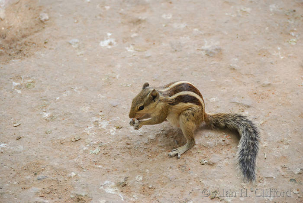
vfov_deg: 4.6
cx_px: 152
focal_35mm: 300
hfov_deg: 6.9
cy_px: 102
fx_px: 2527
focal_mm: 200
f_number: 5.6
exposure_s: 1/200
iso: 560
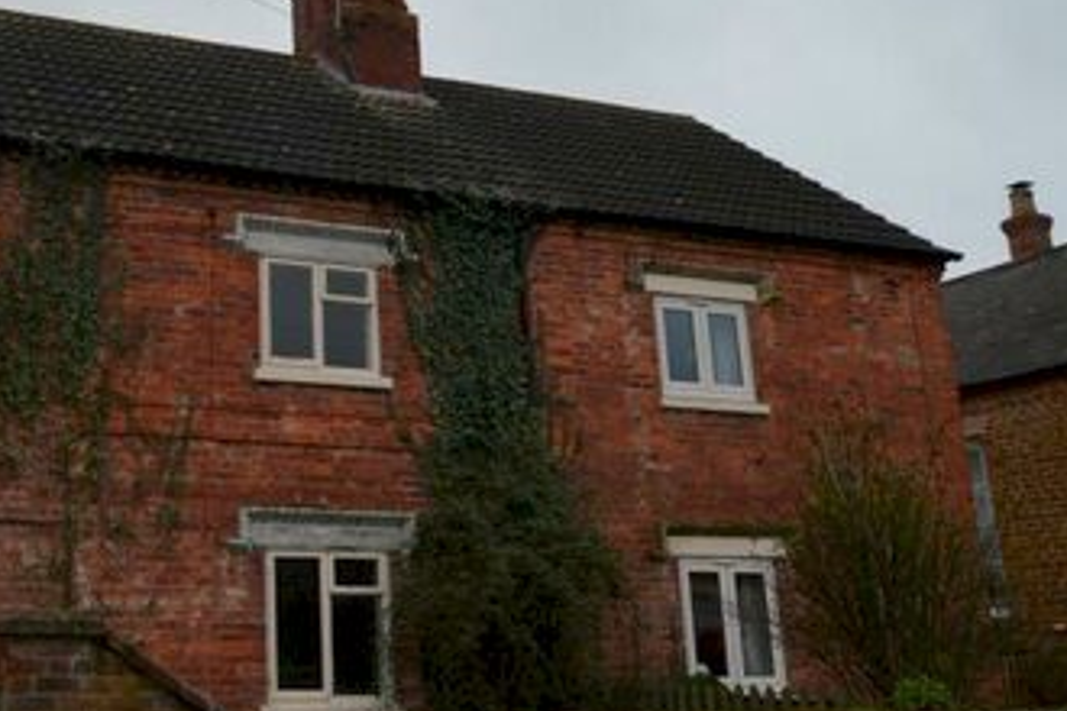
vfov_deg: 36.4
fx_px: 1083
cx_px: 116
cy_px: 372
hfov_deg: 47.4
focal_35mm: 37
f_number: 5.6
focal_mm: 11.5
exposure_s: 1/125
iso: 280
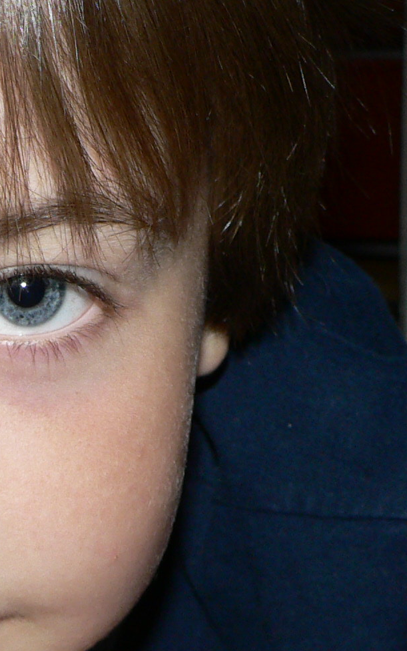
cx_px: 163
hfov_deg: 13.1
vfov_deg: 20.6
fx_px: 1774
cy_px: 513
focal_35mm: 100
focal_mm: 6
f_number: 4
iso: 100
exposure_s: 1/60
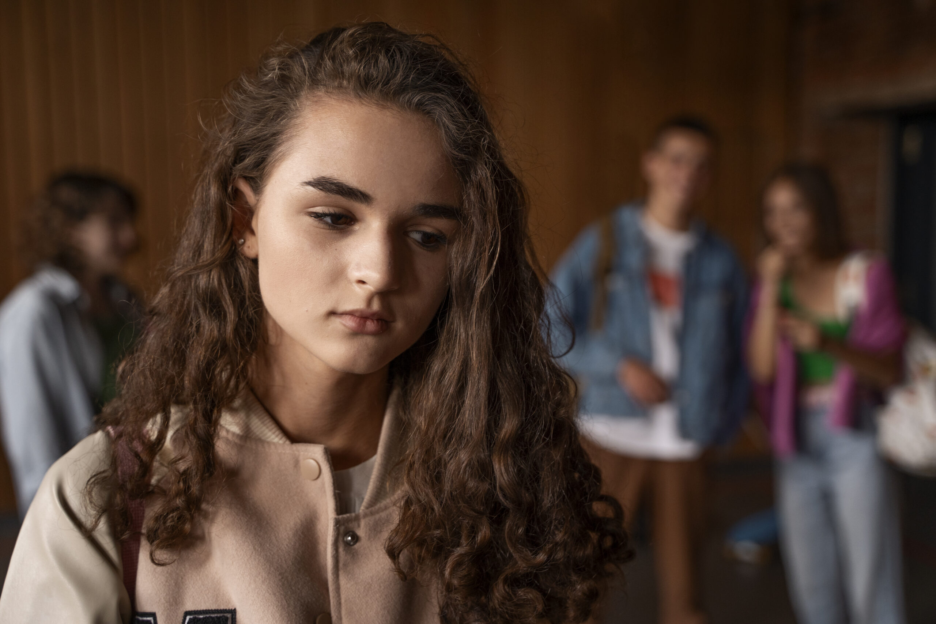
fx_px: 1222
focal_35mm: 47
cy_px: 312
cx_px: 468
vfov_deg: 28.7
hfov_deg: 41.9
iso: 1000
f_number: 2.8
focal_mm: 47
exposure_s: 1/250
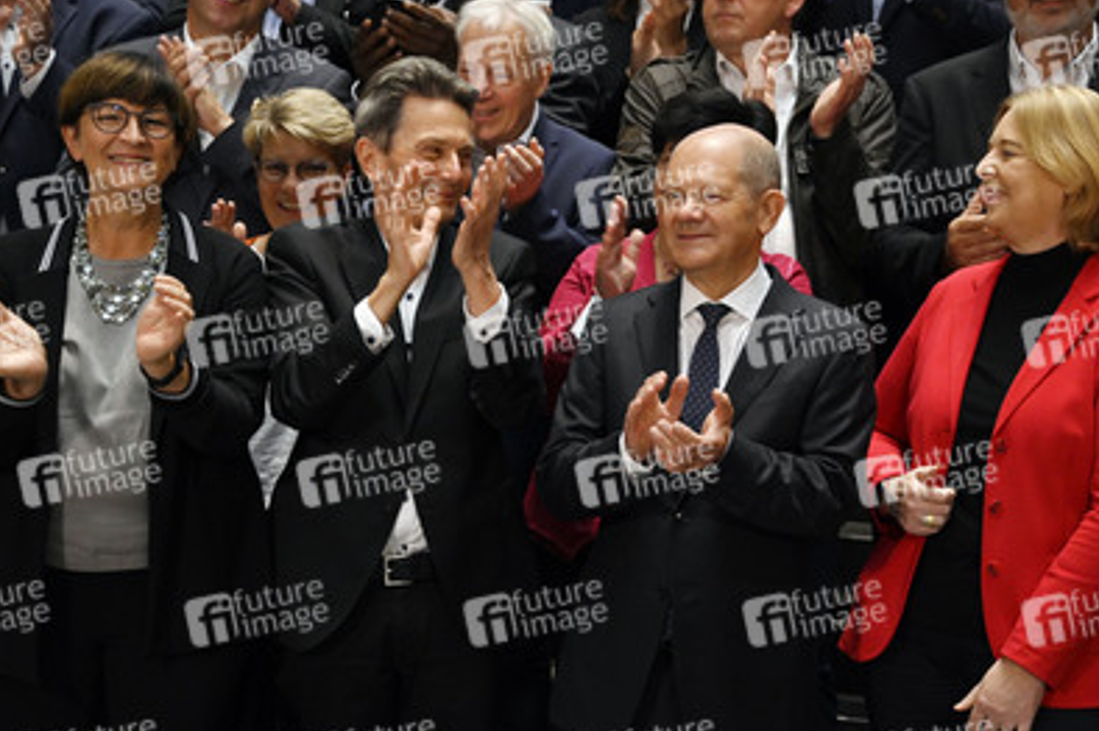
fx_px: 3142
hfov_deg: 19.8
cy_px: 405
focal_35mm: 103
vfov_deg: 13.3
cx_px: 573
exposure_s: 1/160
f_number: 5.6
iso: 3200
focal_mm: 90
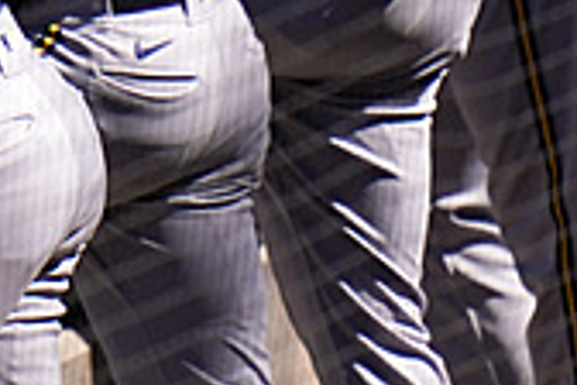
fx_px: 57311
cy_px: -192
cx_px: -618
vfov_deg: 0.4
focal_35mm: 3576
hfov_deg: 0.6
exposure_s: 1/2000
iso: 500
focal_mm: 800
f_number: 5.6
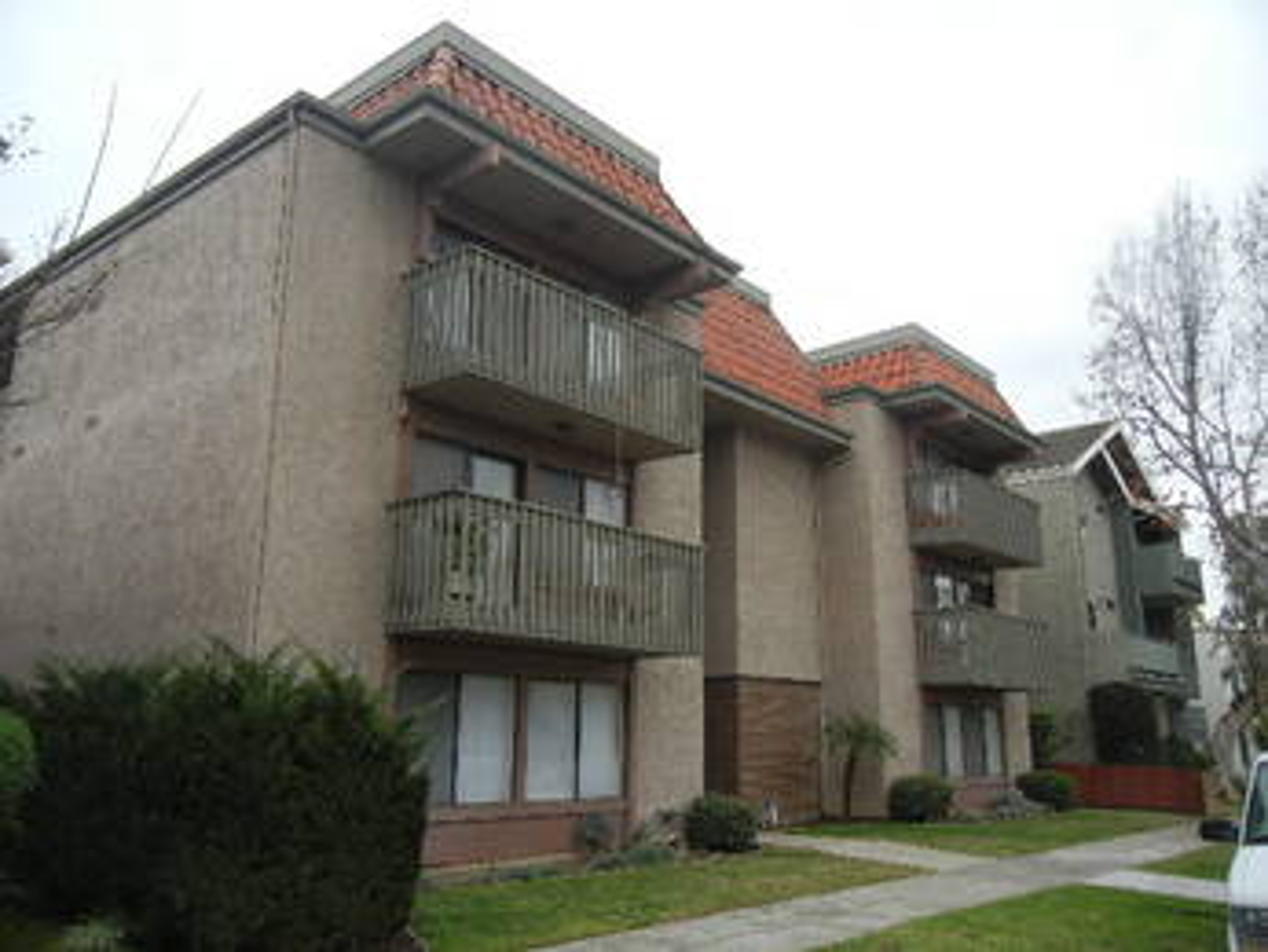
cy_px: 476
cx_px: 634
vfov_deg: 46.8
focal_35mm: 30
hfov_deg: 59.9
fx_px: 1100
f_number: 3.5
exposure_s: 1/310
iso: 160
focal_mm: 5.4
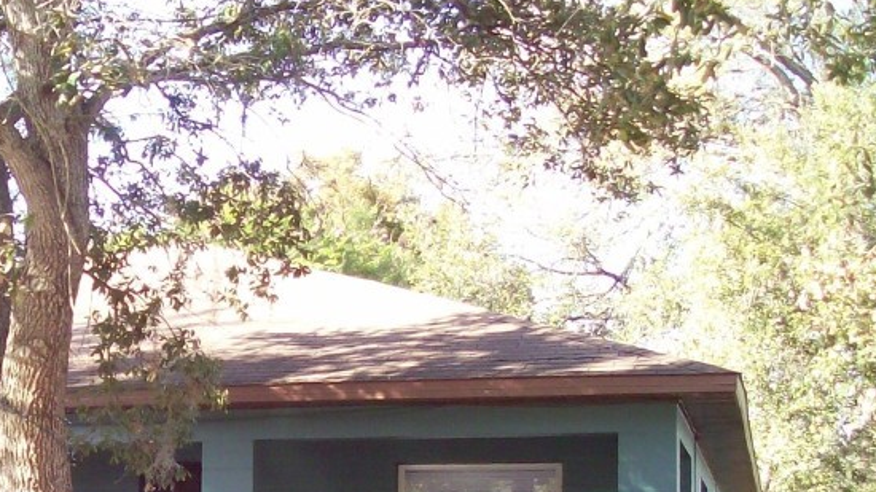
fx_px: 1695
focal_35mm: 73
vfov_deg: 16.1
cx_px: 72
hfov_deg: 27.8
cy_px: 535
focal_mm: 6
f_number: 2.7
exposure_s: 1/120
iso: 80
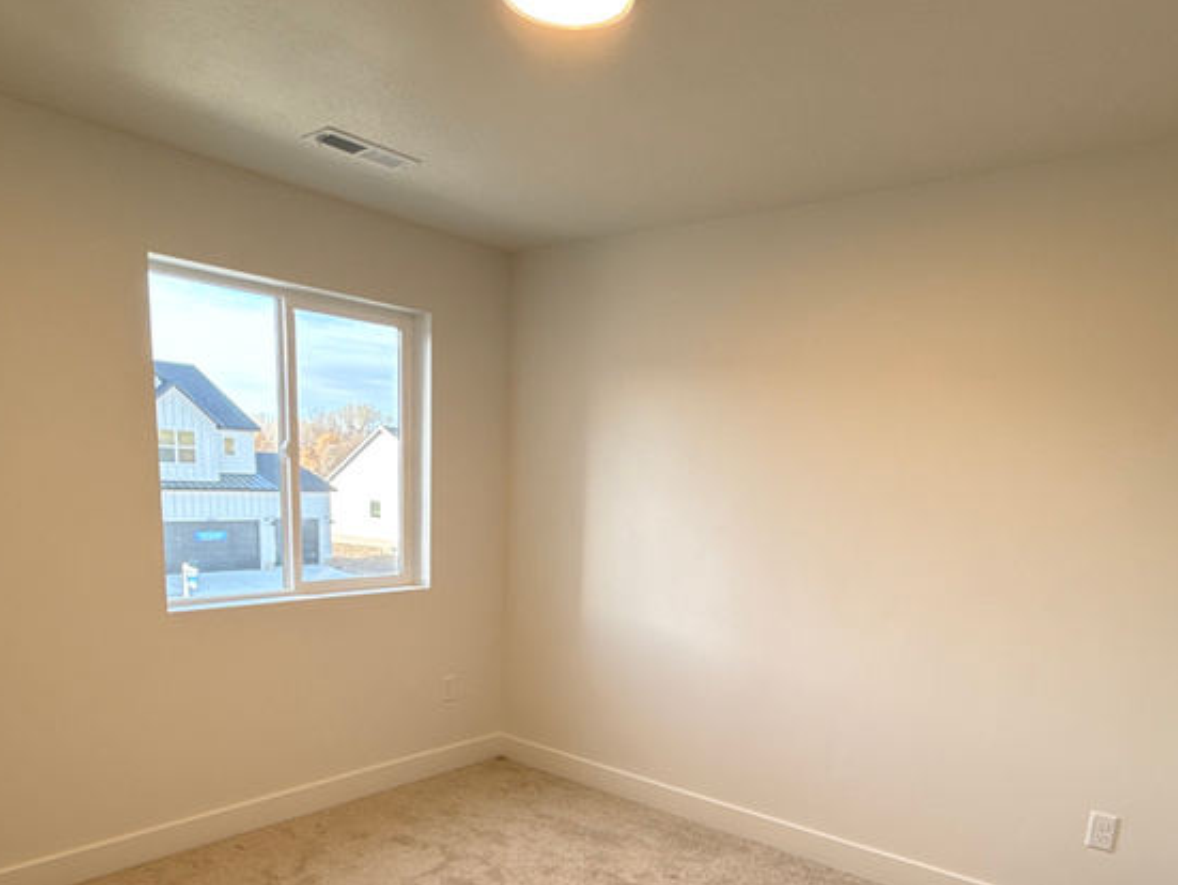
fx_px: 885
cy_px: 663
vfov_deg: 50.9
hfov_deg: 67.3
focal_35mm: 26
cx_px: 603
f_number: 2.2
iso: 125
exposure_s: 1/120
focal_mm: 2.22
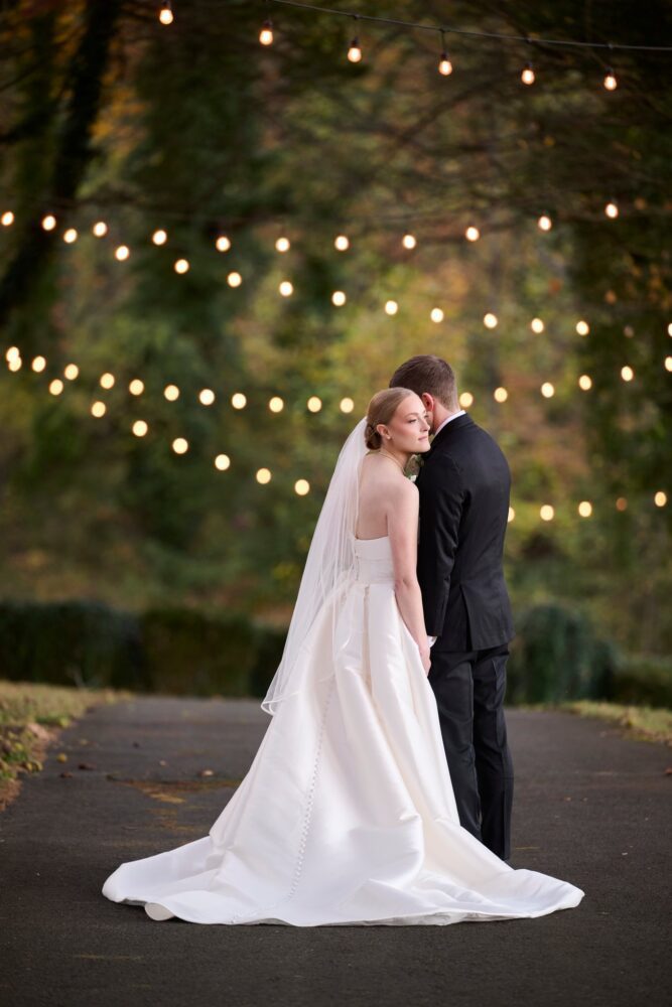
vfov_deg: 11.4
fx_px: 5038
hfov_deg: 7.6
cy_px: 504
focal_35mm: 180
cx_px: 336
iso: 640
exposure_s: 1/160
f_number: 3.2
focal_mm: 180
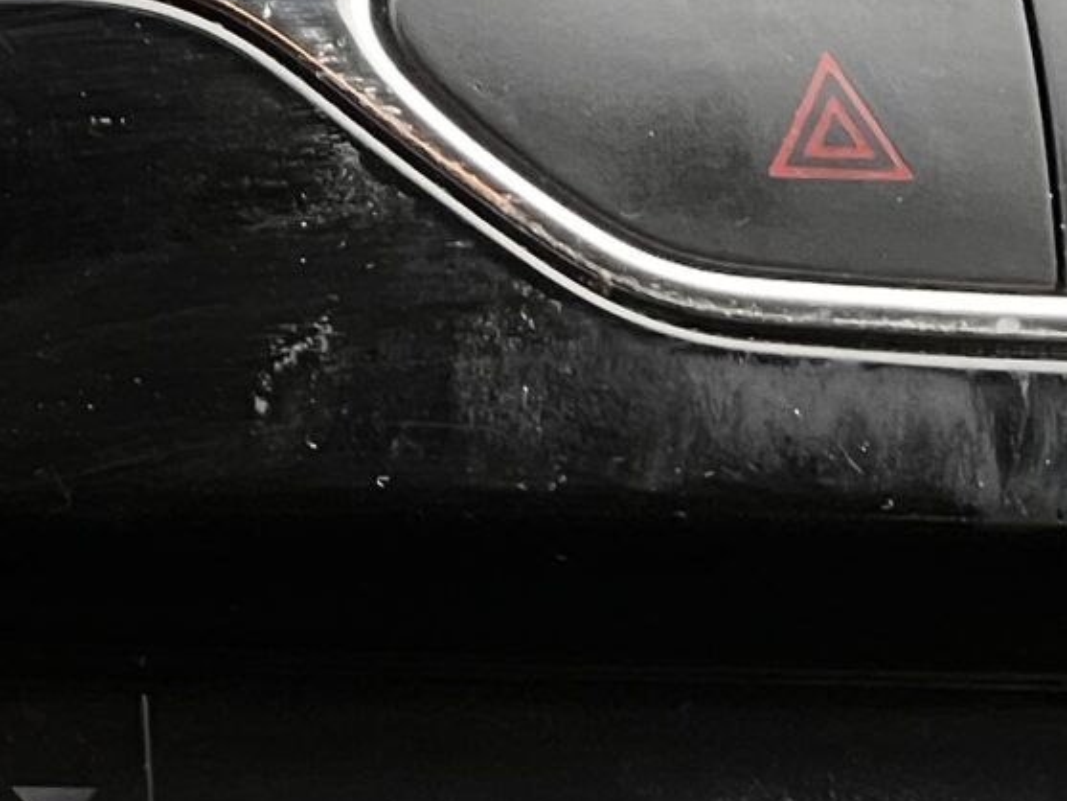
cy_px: 1656
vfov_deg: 4.1
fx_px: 10914
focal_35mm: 354
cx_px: 1088
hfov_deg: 5.6
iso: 80
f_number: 2.8
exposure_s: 1/99
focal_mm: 9
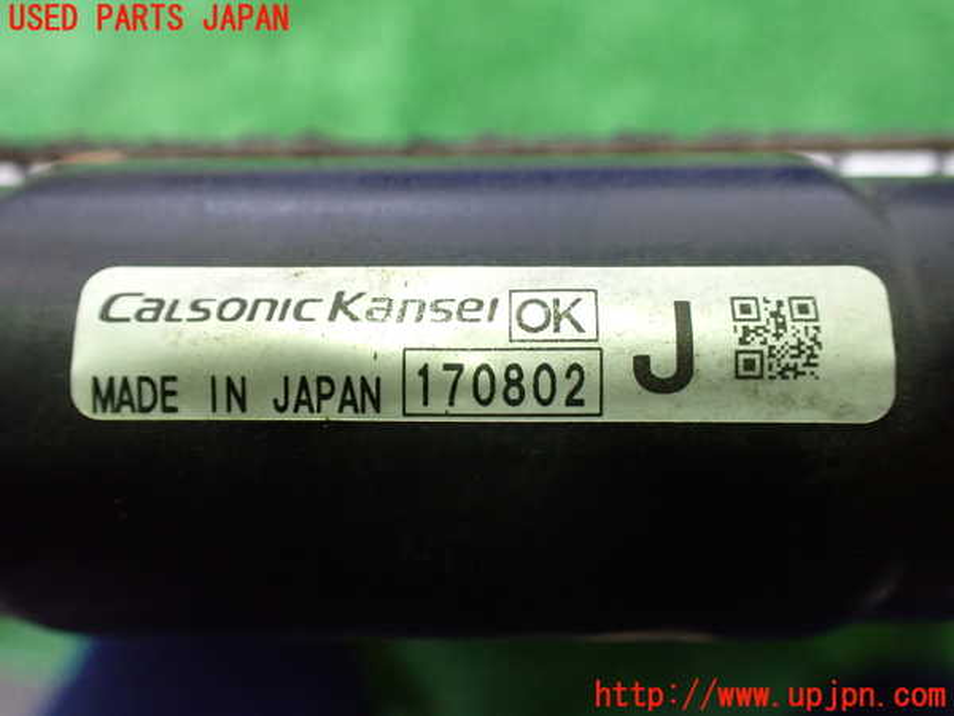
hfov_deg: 60.0
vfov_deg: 46.8
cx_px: 477
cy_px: 358
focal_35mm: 30
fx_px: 827
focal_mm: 5.4
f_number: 2.3
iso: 800
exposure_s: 1/50
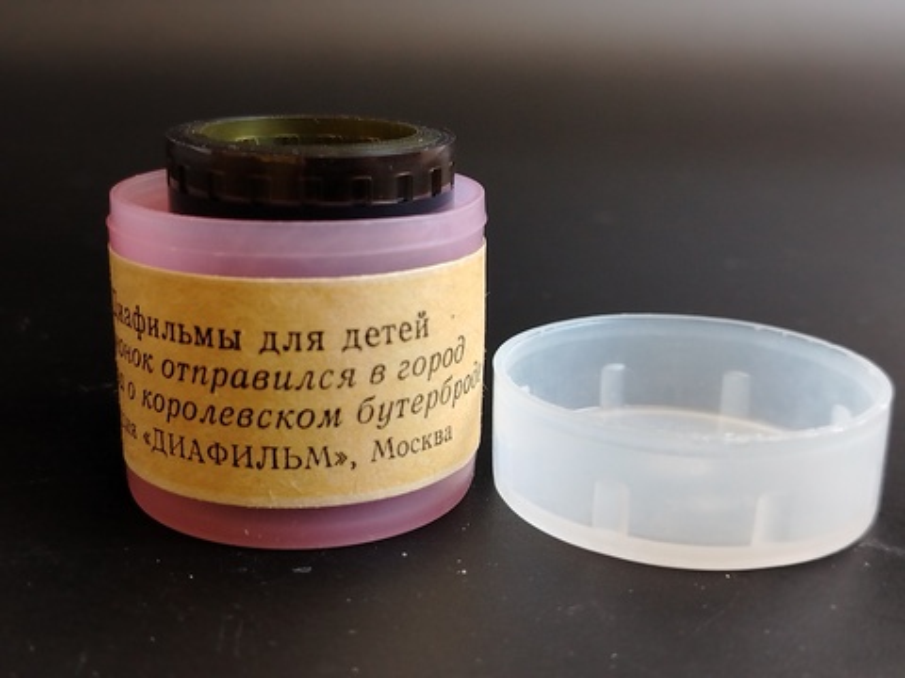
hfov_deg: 40.4
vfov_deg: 30.9
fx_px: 1229
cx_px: 452
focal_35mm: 47
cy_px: 339
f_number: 1.75
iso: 397
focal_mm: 5.25
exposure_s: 1/50
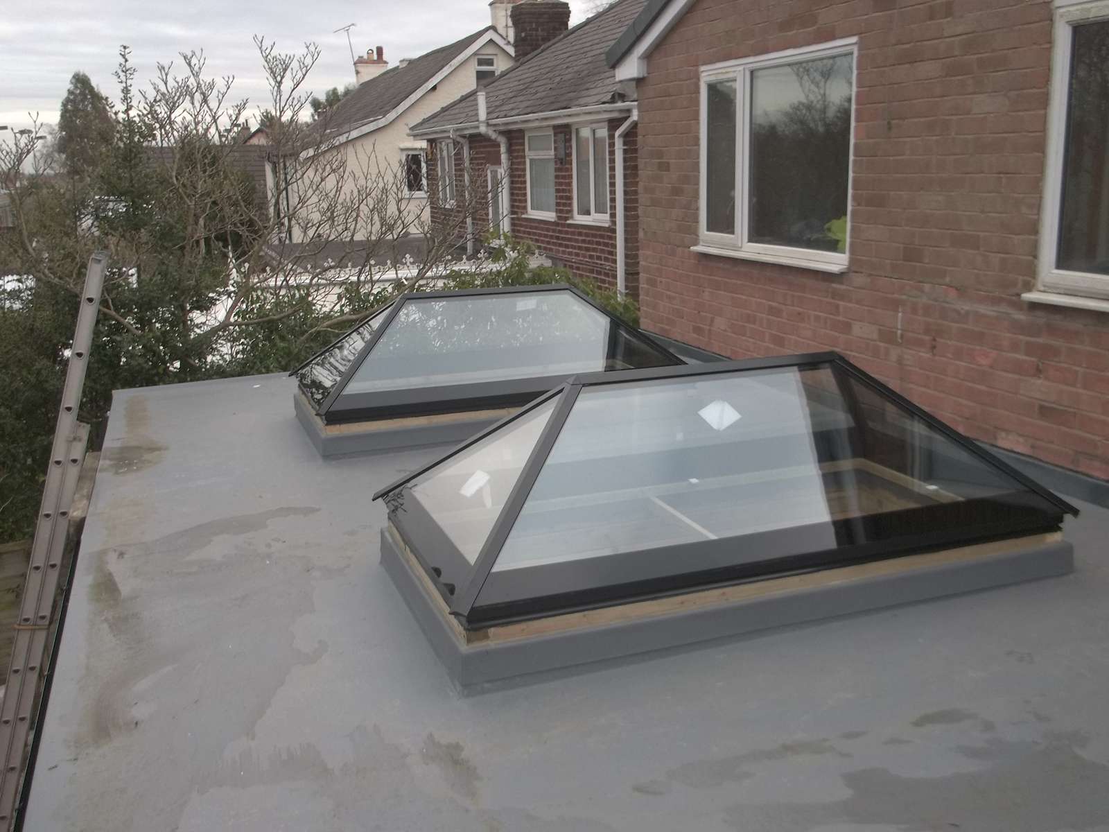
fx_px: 1057
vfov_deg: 42.9
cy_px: 416
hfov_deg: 55.4
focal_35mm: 33
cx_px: 554
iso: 80
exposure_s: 1/250
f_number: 3.3
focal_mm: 5.9
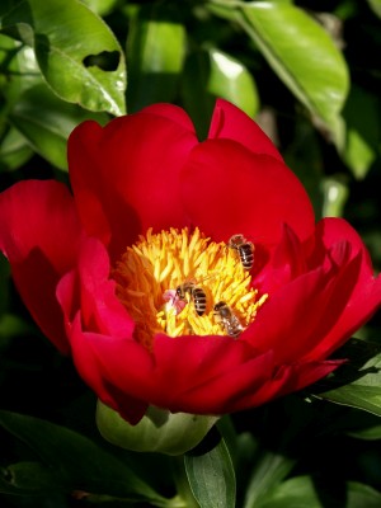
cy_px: 254
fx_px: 2084
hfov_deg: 10.4
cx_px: 190
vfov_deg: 13.9
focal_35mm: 142
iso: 100
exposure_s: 1/1000
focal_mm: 35.96
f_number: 3.5
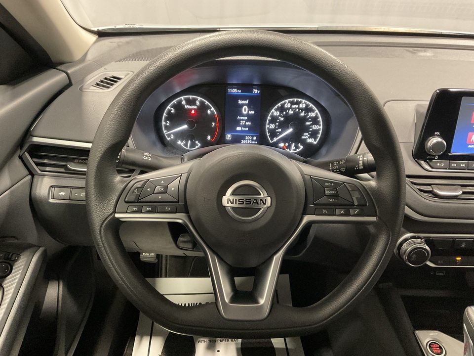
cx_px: 237
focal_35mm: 29
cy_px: 178
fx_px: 397
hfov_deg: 61.7
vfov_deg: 48.2
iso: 400
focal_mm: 3
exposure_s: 1/30
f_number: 1.8
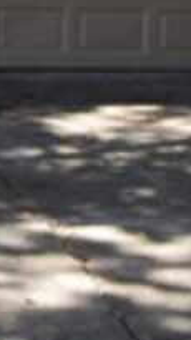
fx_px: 1768
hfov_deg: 6.2
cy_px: -70
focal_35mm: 196
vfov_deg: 10.8
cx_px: 140
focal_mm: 20
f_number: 5.6
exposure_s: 1/125
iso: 100
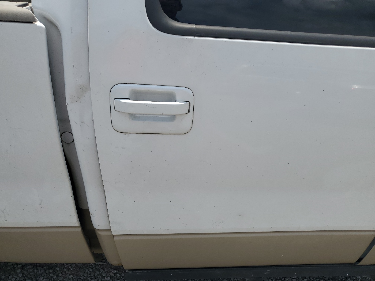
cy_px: 140
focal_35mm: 26
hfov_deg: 67.3
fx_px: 282
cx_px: 188
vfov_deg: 53.1
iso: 50
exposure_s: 1/5000
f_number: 1.5
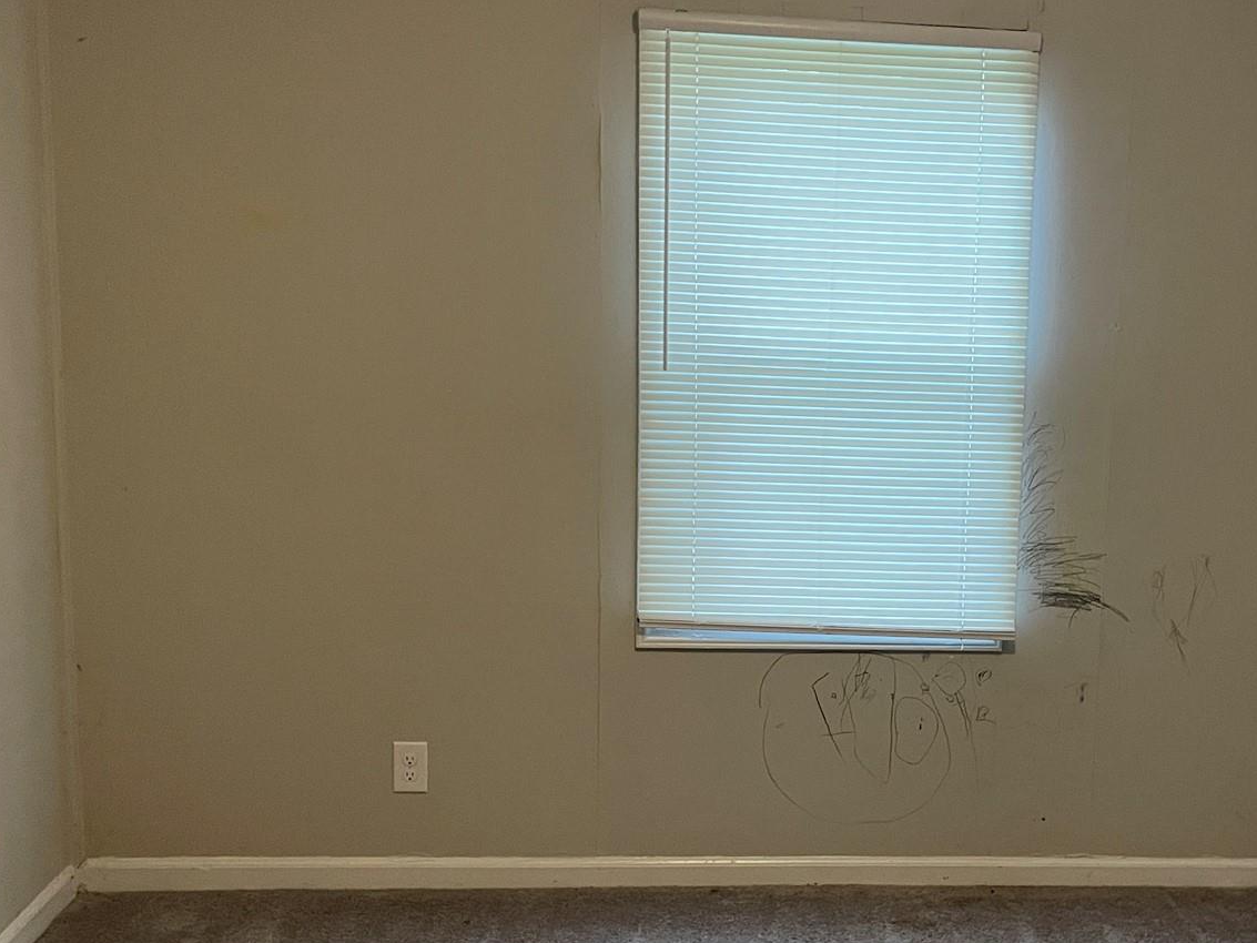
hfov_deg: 39.9
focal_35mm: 47
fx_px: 1707
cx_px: 842
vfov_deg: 30.8
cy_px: 548
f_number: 1.6
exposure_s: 1/60
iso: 400
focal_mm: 4.2
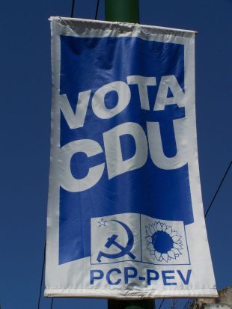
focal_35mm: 94
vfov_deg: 20.9
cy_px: 154
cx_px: 116
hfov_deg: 15.7
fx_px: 840
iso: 80
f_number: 6.3
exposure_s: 1/1250
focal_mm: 15.6
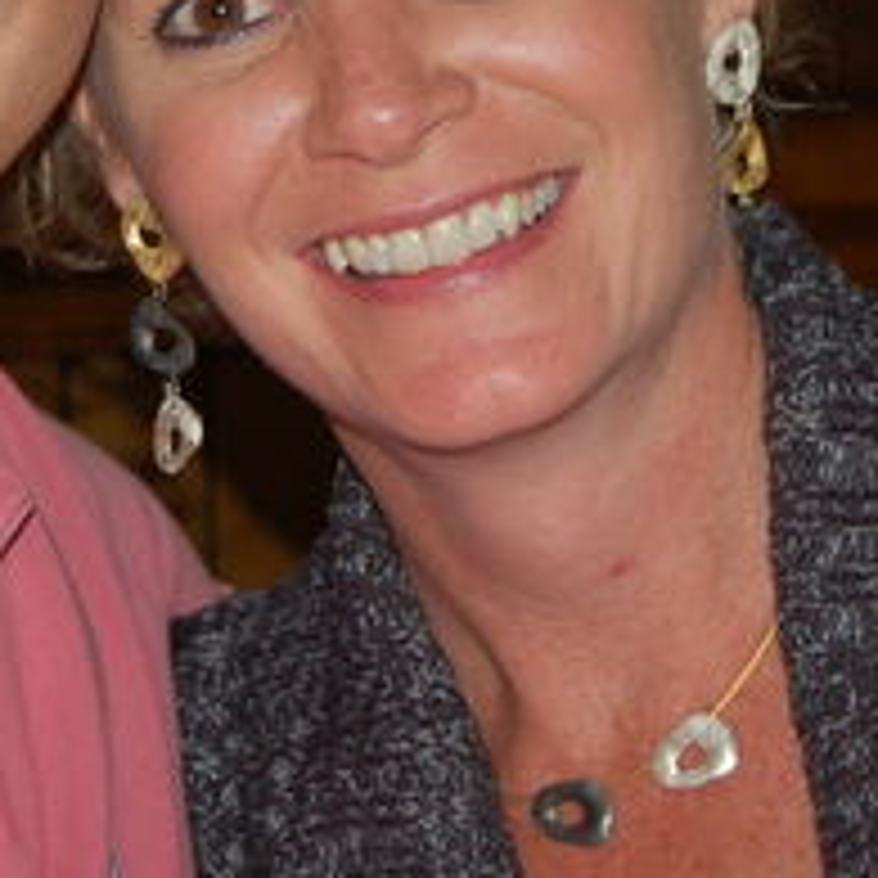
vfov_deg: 7.9
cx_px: 131
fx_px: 6313
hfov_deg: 7.9
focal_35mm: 220
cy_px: 23
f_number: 5.3
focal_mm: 42
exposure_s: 1/60
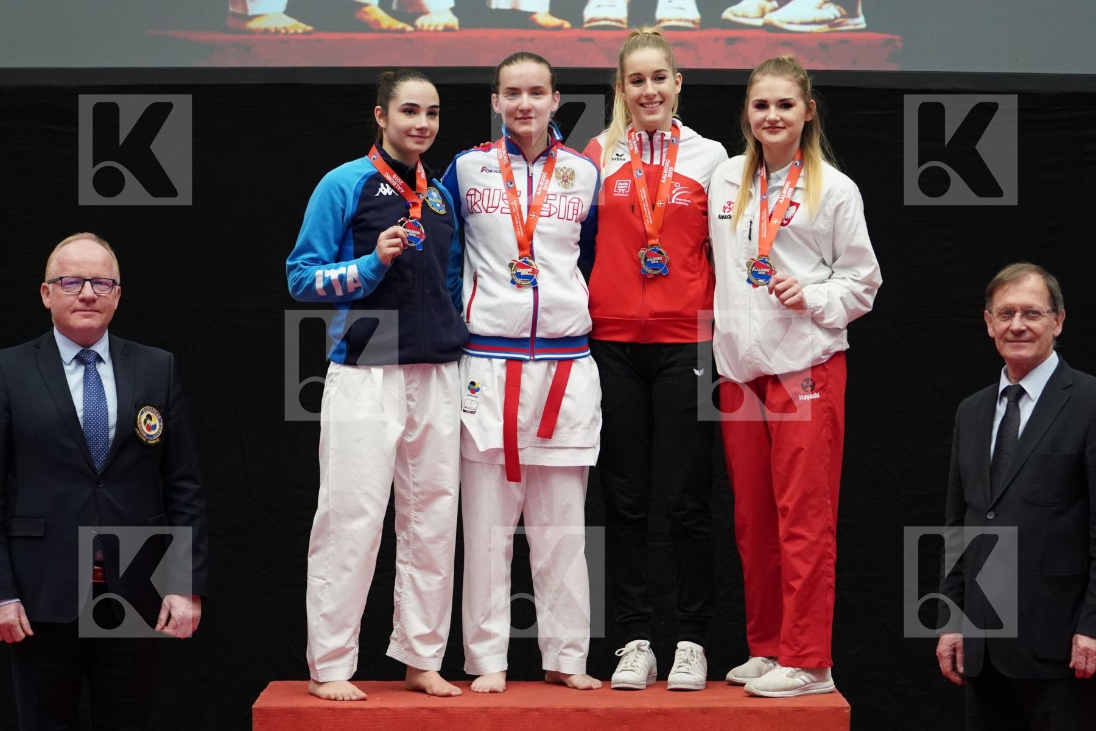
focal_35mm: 117
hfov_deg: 17.5
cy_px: 366
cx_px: 548
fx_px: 3562
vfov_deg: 11.7
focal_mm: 78
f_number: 2.8
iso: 3200
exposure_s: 1/1000
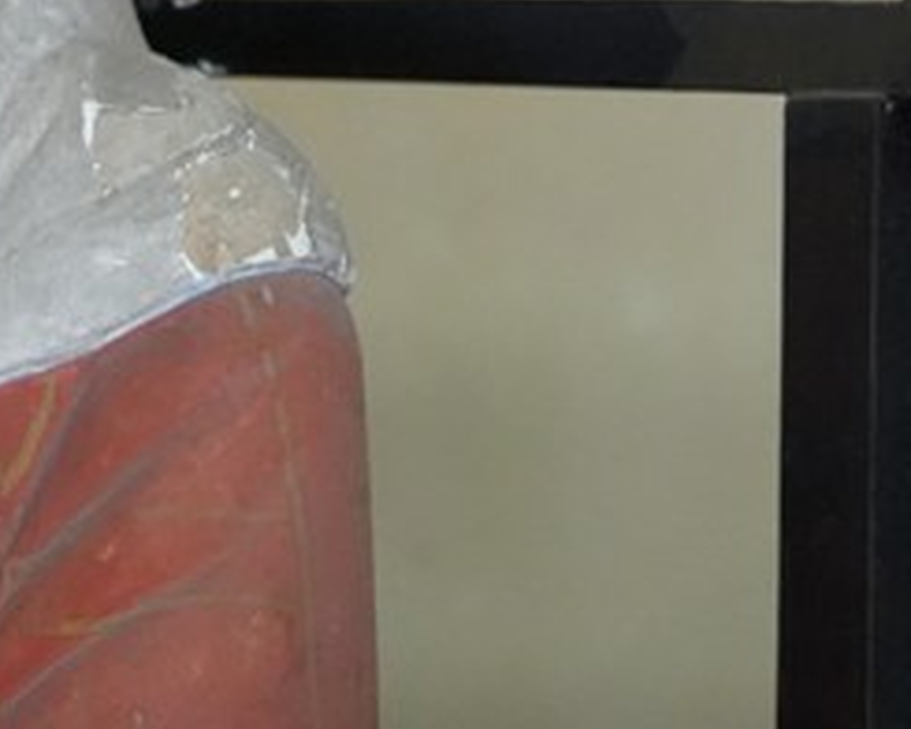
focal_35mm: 290
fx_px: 7819
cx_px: -219
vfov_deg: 5.3
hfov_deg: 6.6
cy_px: 450
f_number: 4
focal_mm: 74
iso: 10000
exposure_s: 1/160
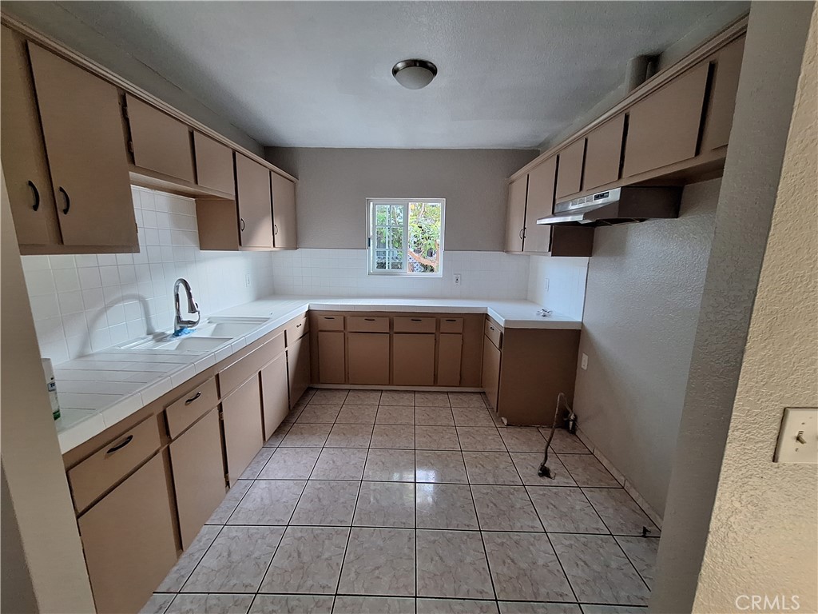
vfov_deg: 89.9
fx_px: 307
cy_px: 307
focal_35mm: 13
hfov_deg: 106.2
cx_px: 409
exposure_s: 1/30
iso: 160
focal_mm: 1.74
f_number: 2.2
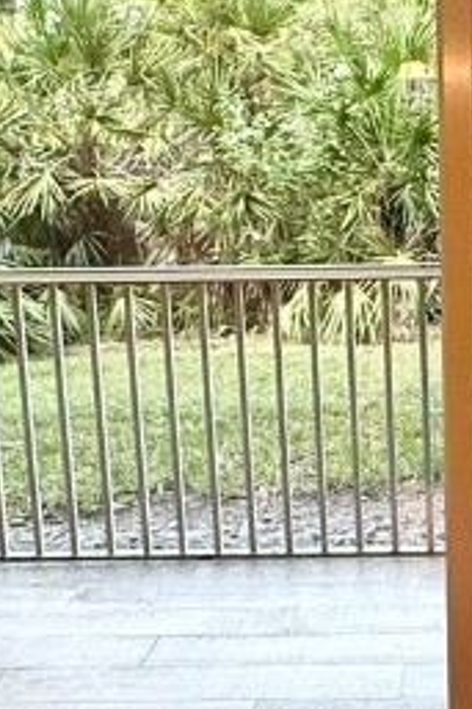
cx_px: 511
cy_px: 287
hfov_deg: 22.2
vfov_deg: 34.4
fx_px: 1142
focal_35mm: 58
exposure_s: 1/120
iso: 200
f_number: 2.2
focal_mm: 2.22
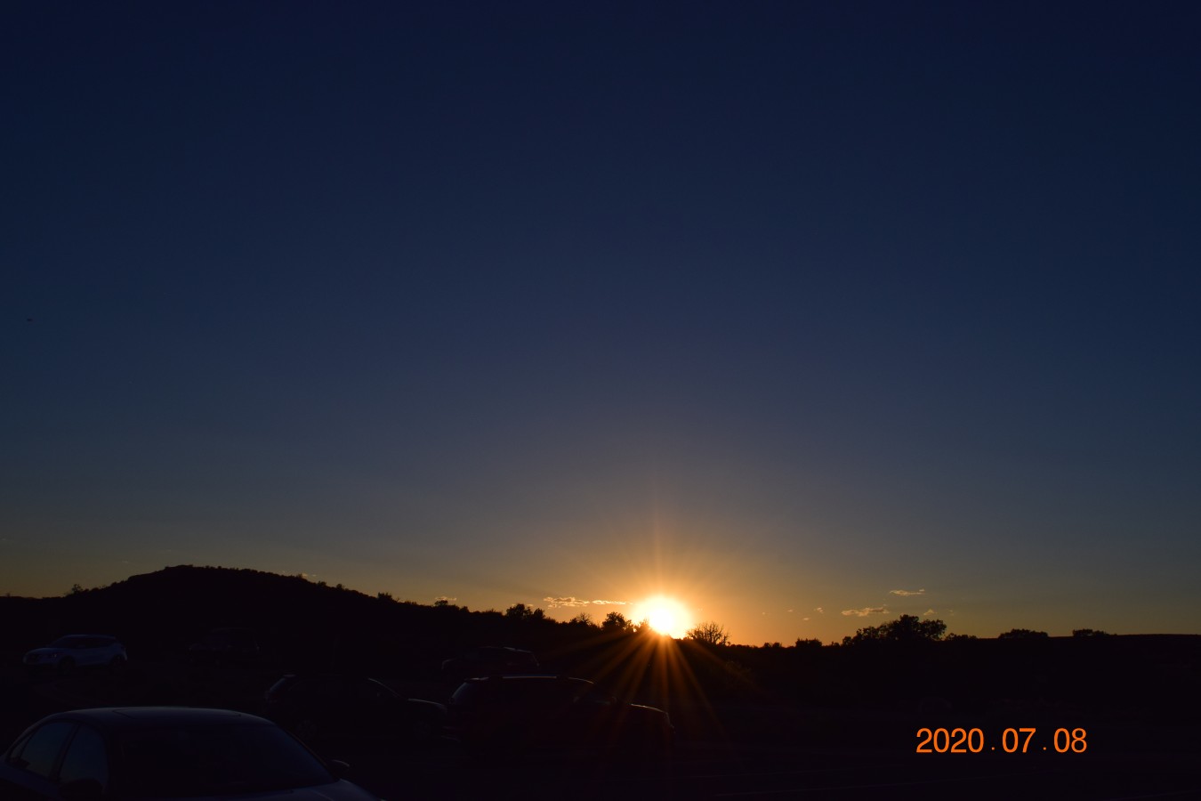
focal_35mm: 30
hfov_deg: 61.9
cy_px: 400
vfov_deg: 43.6
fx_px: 1001
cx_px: 600
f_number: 13
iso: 200
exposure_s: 1/1250
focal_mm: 20
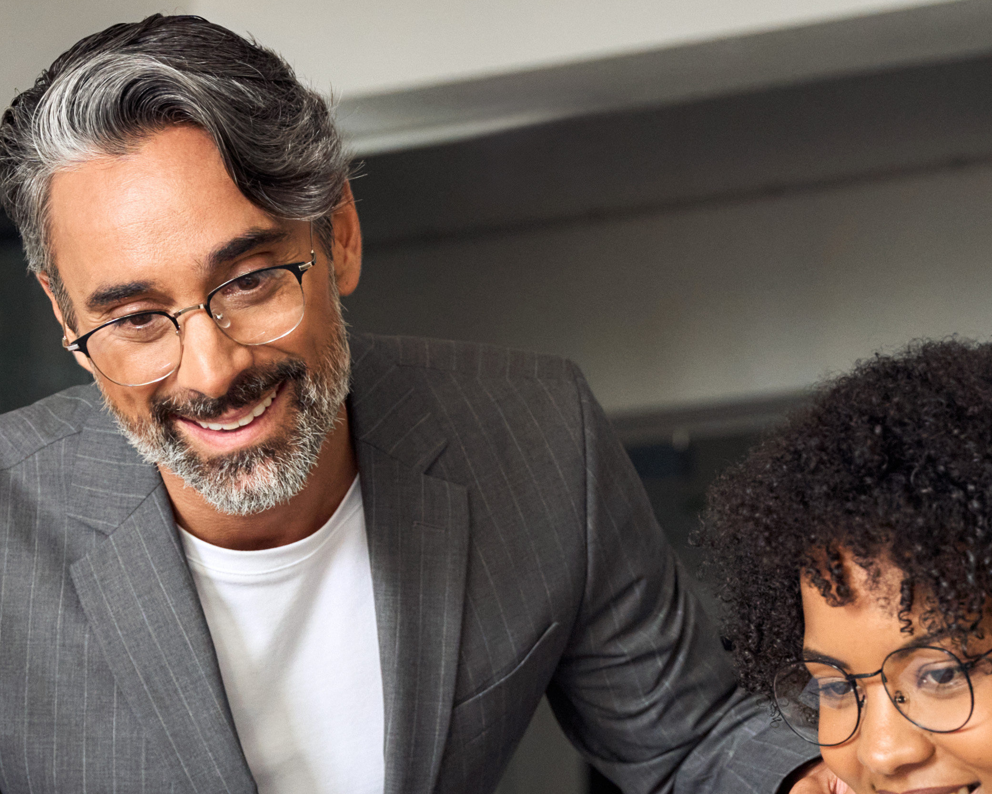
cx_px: 434
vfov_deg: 10.7
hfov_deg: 13.5
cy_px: 799
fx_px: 4178
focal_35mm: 142
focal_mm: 46.1
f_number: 3.5
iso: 1600
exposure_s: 1/200
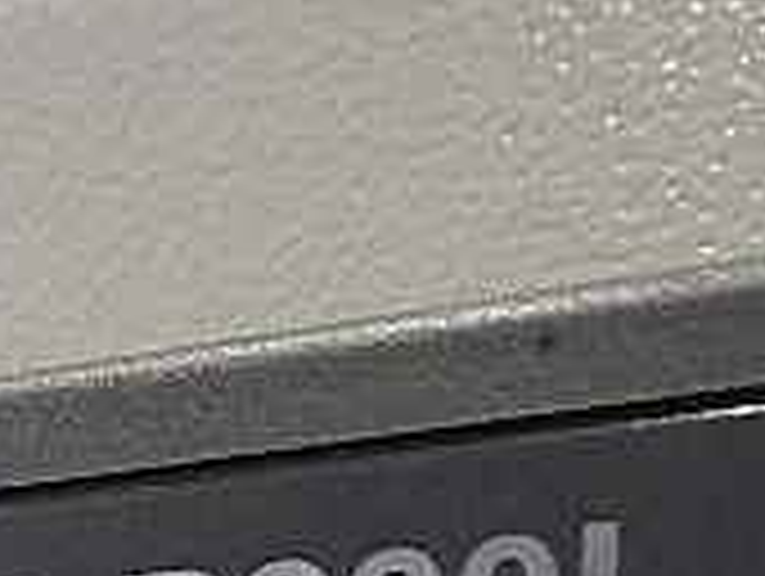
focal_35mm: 128
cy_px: 603
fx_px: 2833
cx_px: 14
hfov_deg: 15.1
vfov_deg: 11.5
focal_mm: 6.1
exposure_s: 1/50
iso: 640
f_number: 3.8
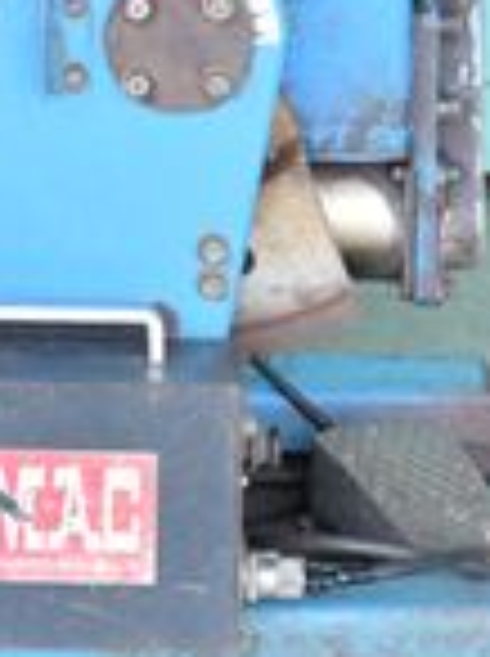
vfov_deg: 6.5
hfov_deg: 4.8
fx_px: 5811
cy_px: 126
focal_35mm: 307
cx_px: 243
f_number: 6.3
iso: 1250
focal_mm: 62
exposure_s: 1/400
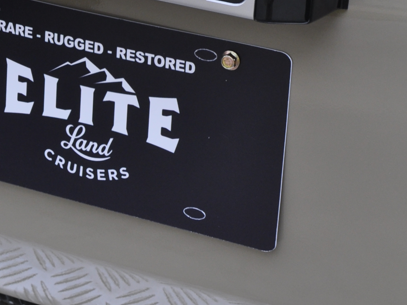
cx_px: 15
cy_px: -4
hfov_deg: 12.3
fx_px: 1875
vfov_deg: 9.2
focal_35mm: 160
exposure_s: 1/125
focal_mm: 35
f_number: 5.6
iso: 320
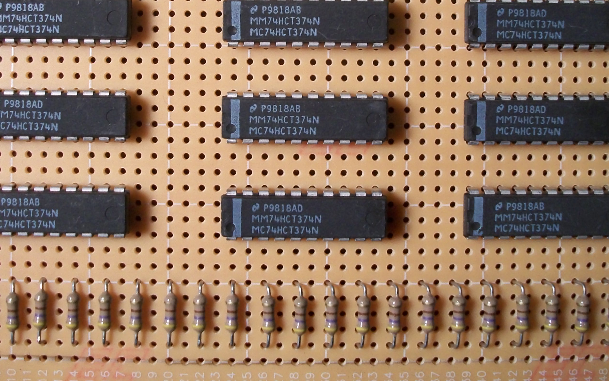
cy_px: 68
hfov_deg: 41.0
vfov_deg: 25.8
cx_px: 285
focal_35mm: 49
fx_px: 813
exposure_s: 1/40
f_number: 2.9
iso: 160
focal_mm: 5.7
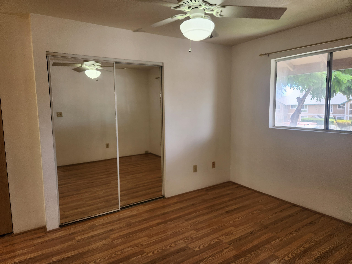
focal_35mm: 23
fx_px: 234
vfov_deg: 58.9
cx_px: 176
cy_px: 132
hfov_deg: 73.9
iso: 64
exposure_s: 1/120
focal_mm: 5.4
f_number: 1.8
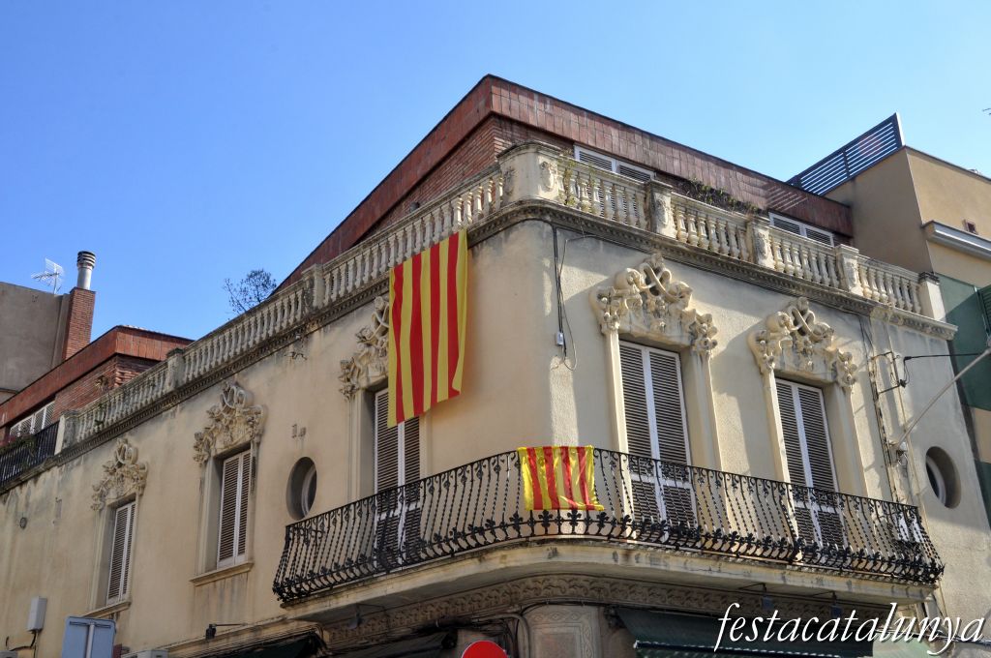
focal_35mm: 39
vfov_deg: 34.1
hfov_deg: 49.6
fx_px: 1072
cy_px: 329
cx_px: 496
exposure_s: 1/250
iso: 640
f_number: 16
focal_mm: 26
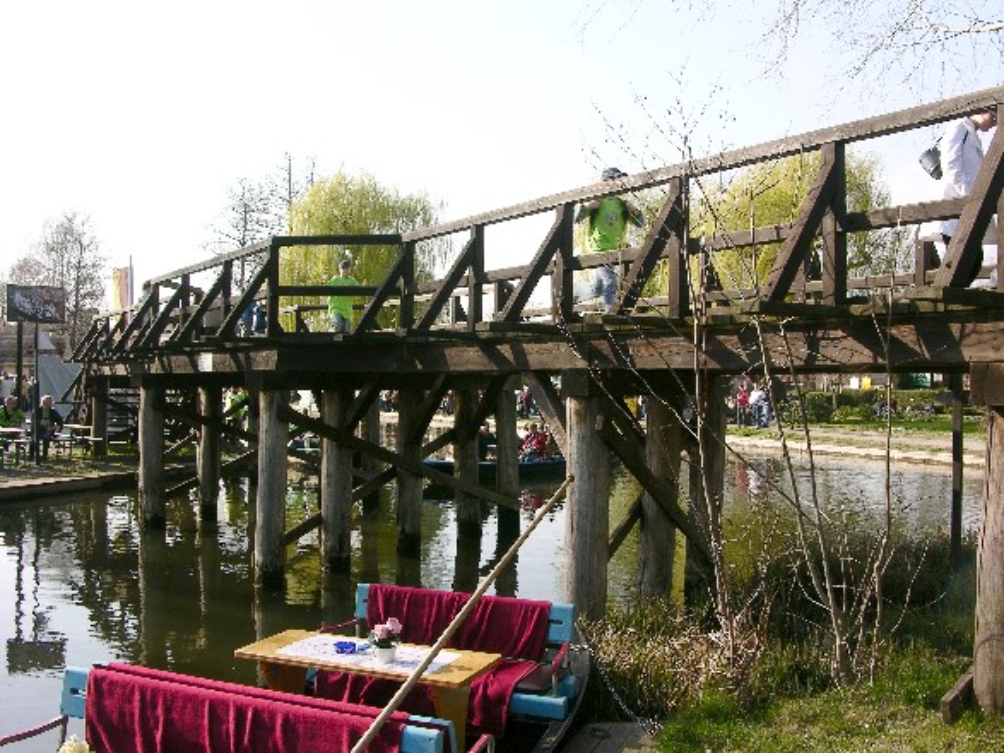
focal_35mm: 35
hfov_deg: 52.6
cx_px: 502
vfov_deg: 40.7
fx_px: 1015
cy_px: 376
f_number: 7.1
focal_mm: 8.9
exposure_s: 1/91
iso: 50
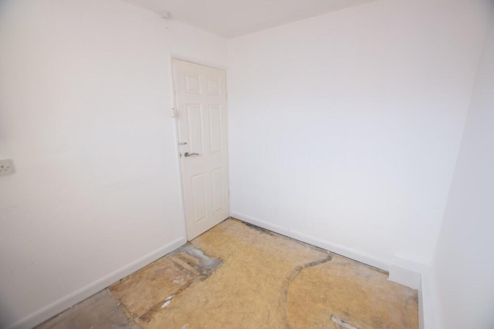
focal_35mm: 15
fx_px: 206
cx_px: 247
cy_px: 164
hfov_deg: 100.4
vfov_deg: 77.3
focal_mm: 10
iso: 100
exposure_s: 1/10
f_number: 3.5
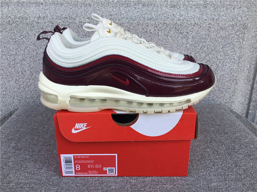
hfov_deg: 58.4
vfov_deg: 45.4
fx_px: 230
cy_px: 96
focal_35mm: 31
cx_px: 128
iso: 25
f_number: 2.4
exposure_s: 1/356
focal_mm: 3.3
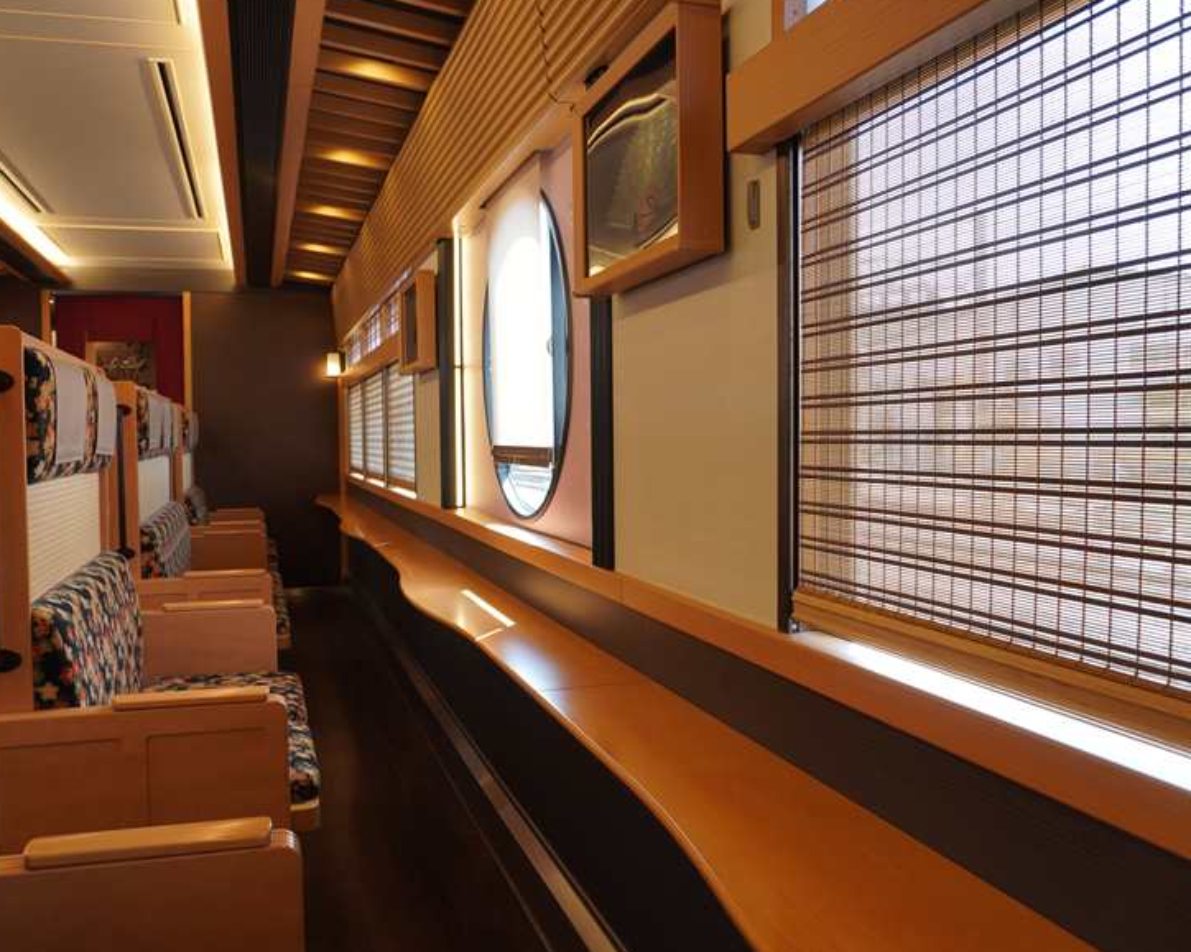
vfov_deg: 51.5
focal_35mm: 28
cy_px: 482
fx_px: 987
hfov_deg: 62.1
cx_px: 536
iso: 125
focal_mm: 16
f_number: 4
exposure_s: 1/60
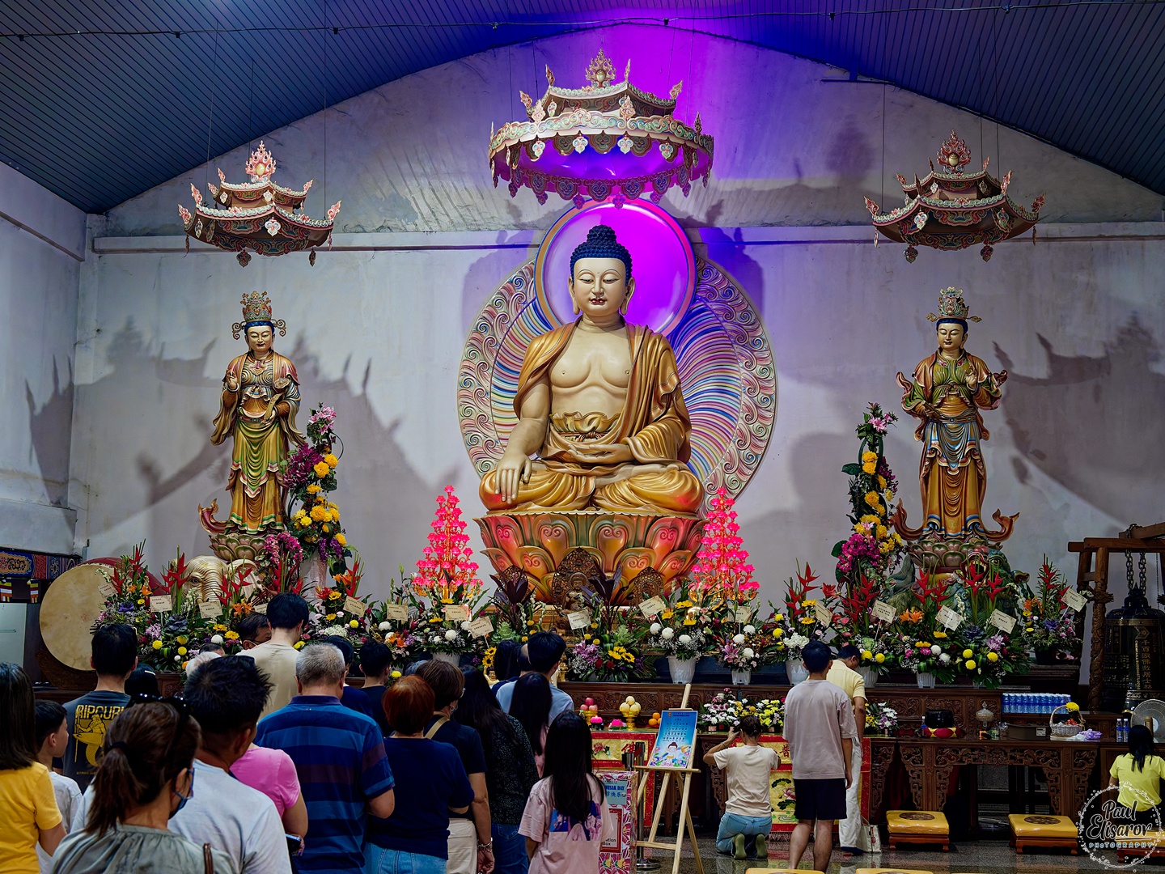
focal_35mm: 48
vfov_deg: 30.3
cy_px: 437
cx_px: 582
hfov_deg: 39.7
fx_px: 1615
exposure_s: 1/60
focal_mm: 24
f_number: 4
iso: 1250
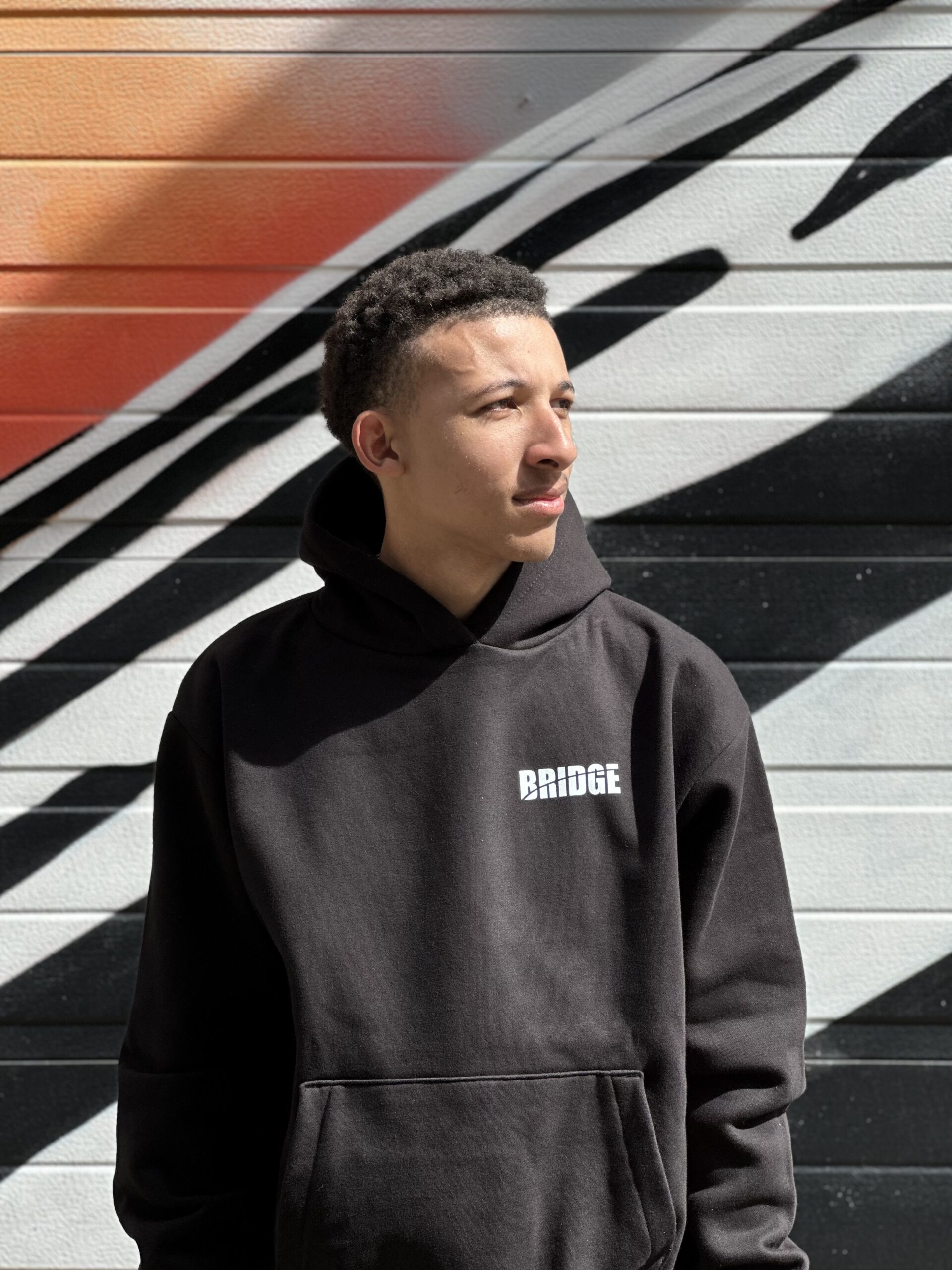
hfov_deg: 19.1
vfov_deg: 25.3
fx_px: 2824
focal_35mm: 77
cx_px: 476
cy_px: 635
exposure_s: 1/573
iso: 32
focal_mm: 9
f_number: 2.8
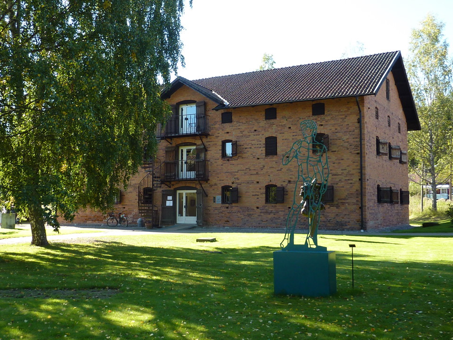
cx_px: 226
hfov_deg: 45.8
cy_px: 170
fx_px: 537
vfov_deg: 35.1
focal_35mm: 41
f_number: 4
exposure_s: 1/125
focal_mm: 4.7
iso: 80
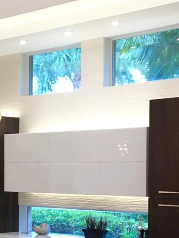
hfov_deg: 16.0
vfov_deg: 21.4
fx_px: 627
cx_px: 15
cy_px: 177
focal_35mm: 91
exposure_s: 1/40
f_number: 2.2
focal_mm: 4.15
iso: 25
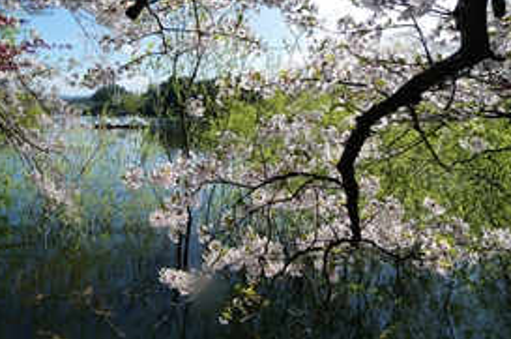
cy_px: 94
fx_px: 312
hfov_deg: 77.6
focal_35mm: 22
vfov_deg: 54.9
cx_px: 200
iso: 100
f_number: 9
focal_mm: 10
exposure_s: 1/160
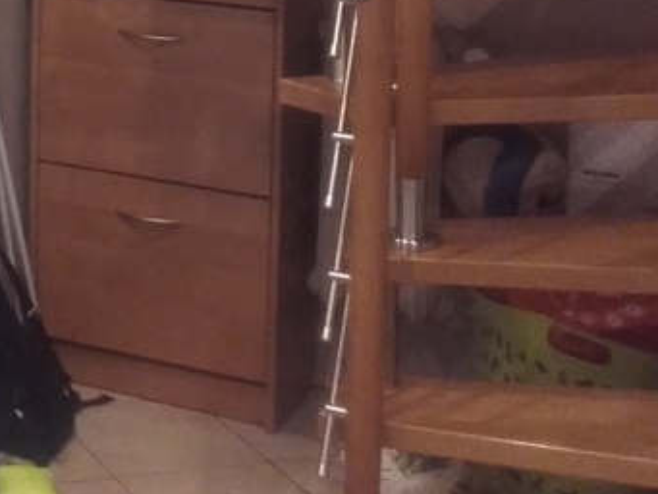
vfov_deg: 14.9
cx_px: -268
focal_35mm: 93
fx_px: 1768
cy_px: -230
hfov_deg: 19.0
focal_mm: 3.3
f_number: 2.2
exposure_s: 1/15
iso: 150
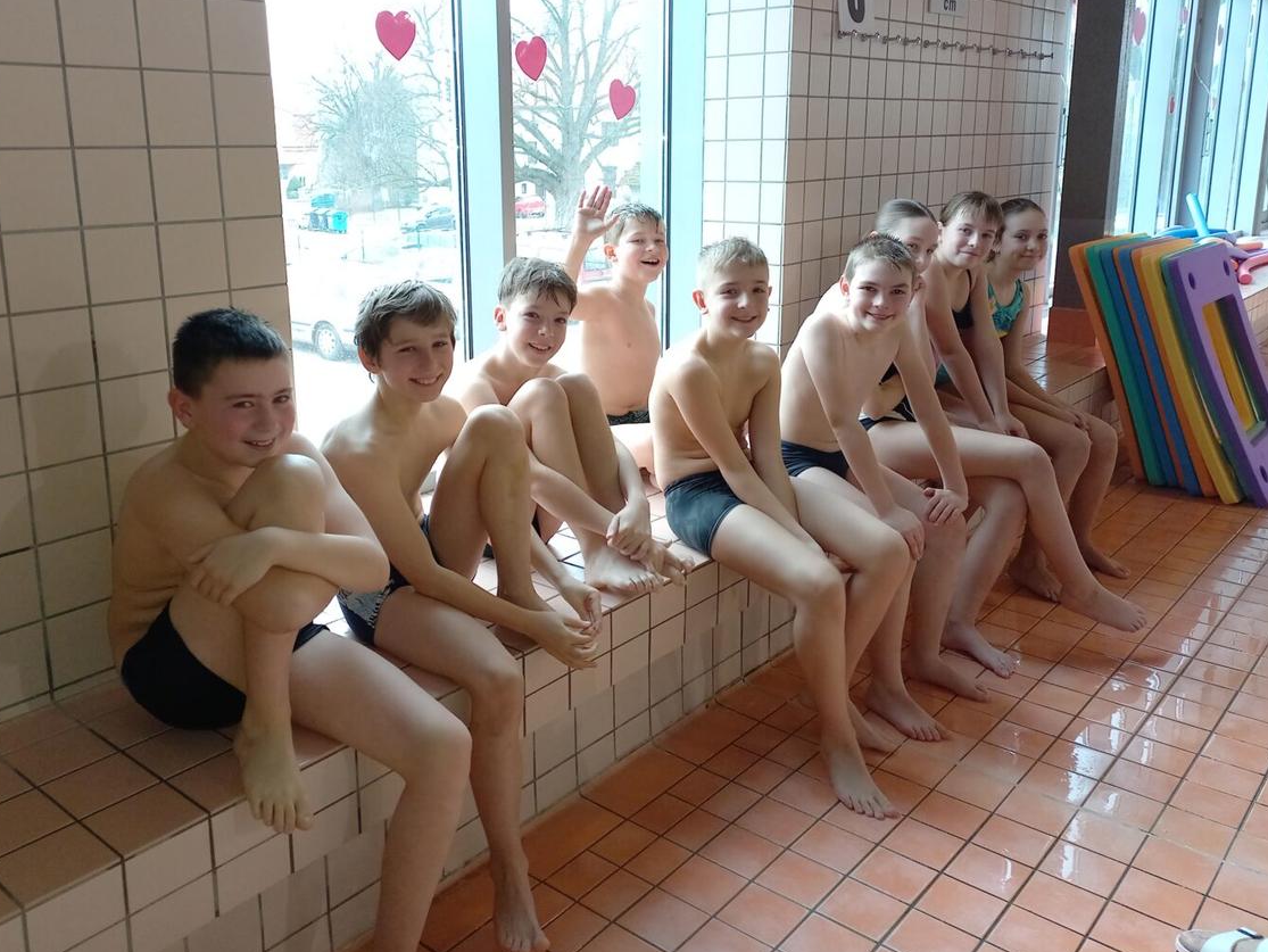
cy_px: 400
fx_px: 1099
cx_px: 562
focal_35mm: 30
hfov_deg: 59.8
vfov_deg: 46.7
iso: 250
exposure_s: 1/50
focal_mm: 4.65
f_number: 1.8
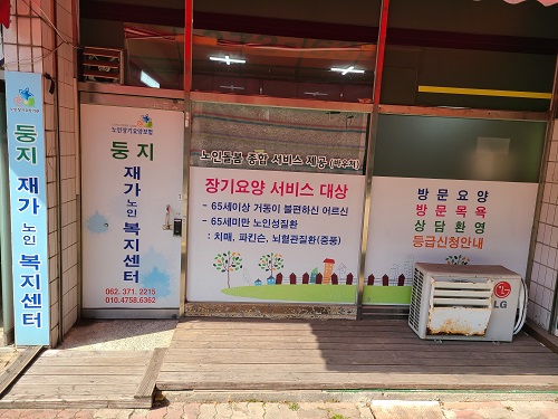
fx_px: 419
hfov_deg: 67.3
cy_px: 210
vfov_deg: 53.1
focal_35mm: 26
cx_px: 279
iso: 40
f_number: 1.8
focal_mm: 5.4
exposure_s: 1/939
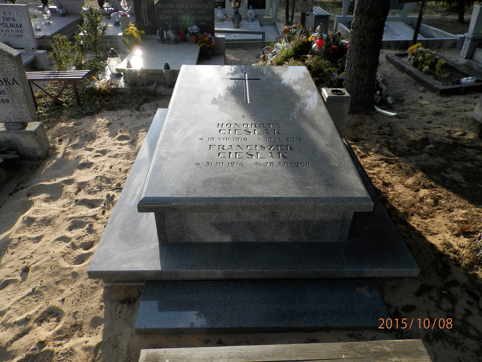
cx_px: 241
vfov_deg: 54.9
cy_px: 181
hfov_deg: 69.4
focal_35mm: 25
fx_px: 348
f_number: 3.1
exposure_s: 1/250
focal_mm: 4.5
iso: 80
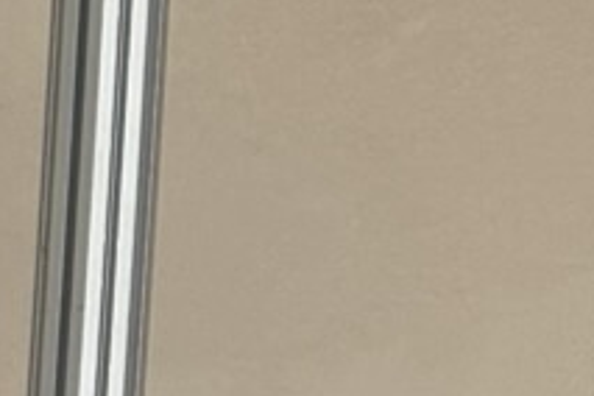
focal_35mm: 240
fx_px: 3960
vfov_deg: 5.3
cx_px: -1082
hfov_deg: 7.7
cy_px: 1316
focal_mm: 6.76
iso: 80
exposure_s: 1/1156
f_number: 1.78
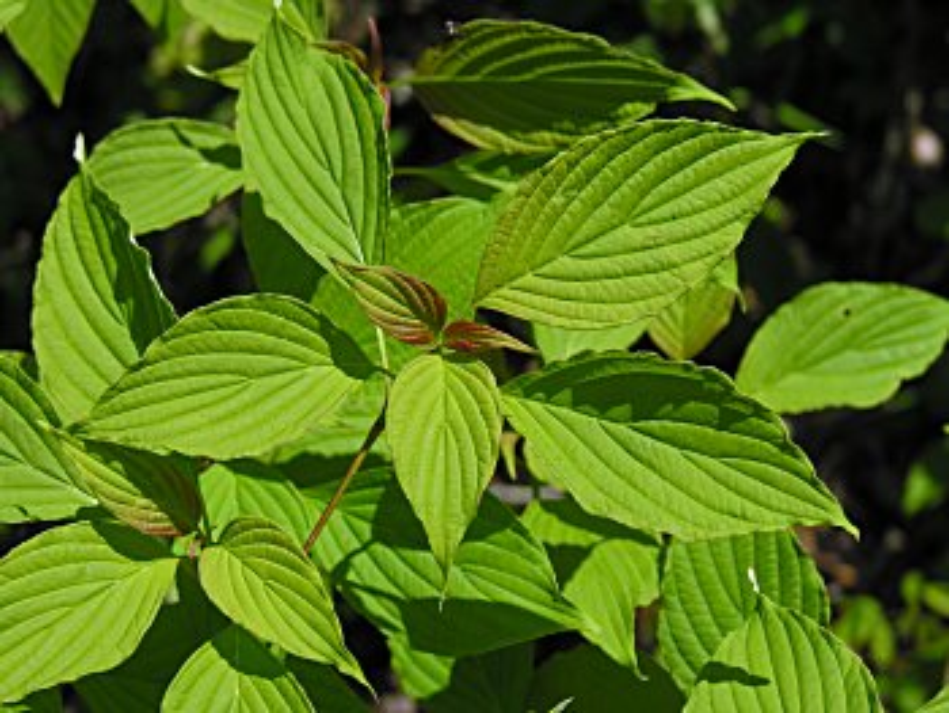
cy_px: 356
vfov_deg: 14.2
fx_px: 2853
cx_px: 474
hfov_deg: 18.9
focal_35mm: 104
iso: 50
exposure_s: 1/500
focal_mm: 26.5
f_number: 3.7
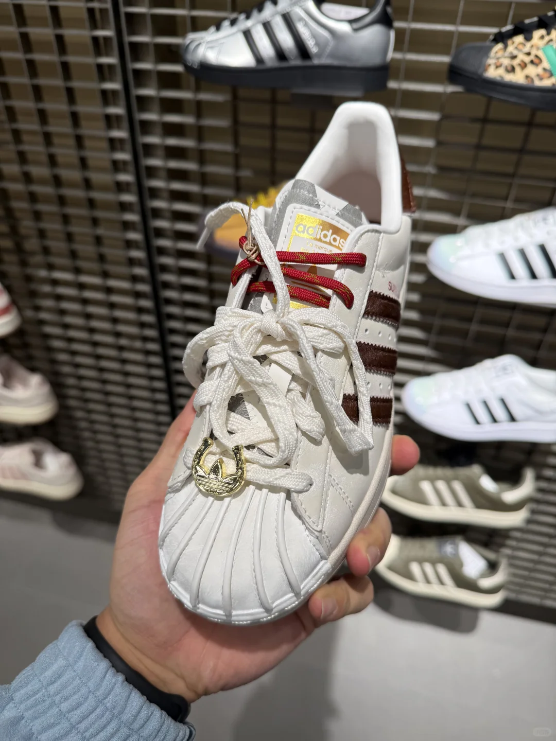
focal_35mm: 24
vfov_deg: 71.6
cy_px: 370
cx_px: 278
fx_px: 514
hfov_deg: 56.8
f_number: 1.78
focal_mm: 6.76
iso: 80
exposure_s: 1/301
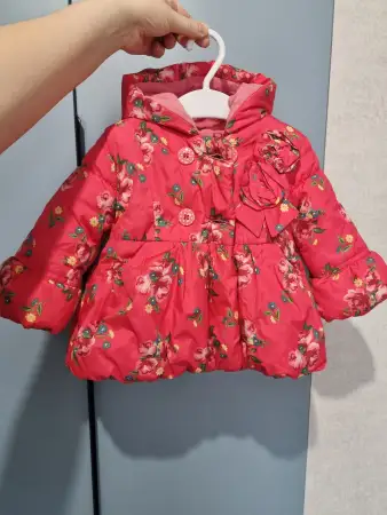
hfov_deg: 53.1
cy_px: 258
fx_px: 387
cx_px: 194
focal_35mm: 26
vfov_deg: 67.3
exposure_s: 1/50
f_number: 1.8
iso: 320
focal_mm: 5.4
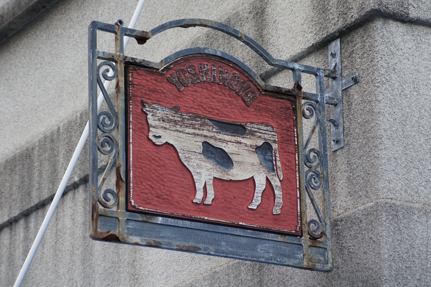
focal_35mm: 135
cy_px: 144
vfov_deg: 10.1
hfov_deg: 15.2
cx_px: 216
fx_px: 1615
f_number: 6.3
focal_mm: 90
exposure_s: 1/80
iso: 1600
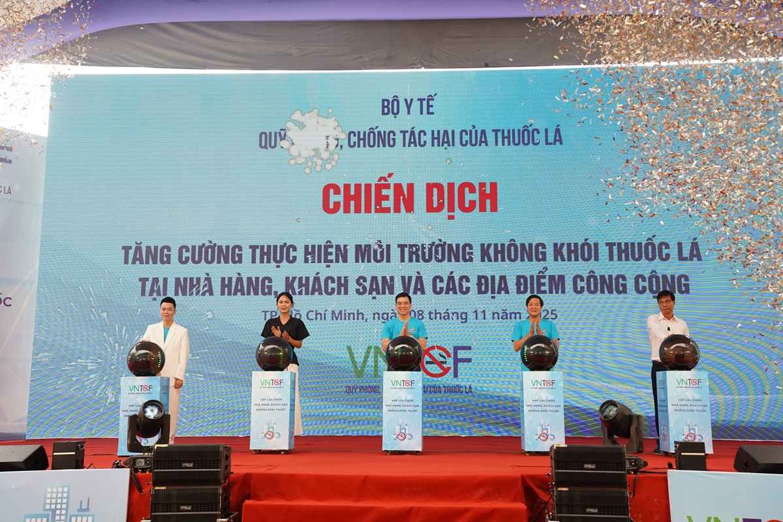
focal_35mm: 42
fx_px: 913
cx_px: 392
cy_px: 261
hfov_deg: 46.4
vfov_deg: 31.9
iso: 1600
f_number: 5
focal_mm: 42
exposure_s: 1/800
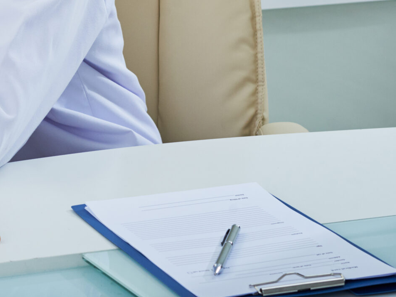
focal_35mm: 157
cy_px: -52
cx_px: -98
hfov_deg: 12.3
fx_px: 1796
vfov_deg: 9.3
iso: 500
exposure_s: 1/250
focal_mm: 60
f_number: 8
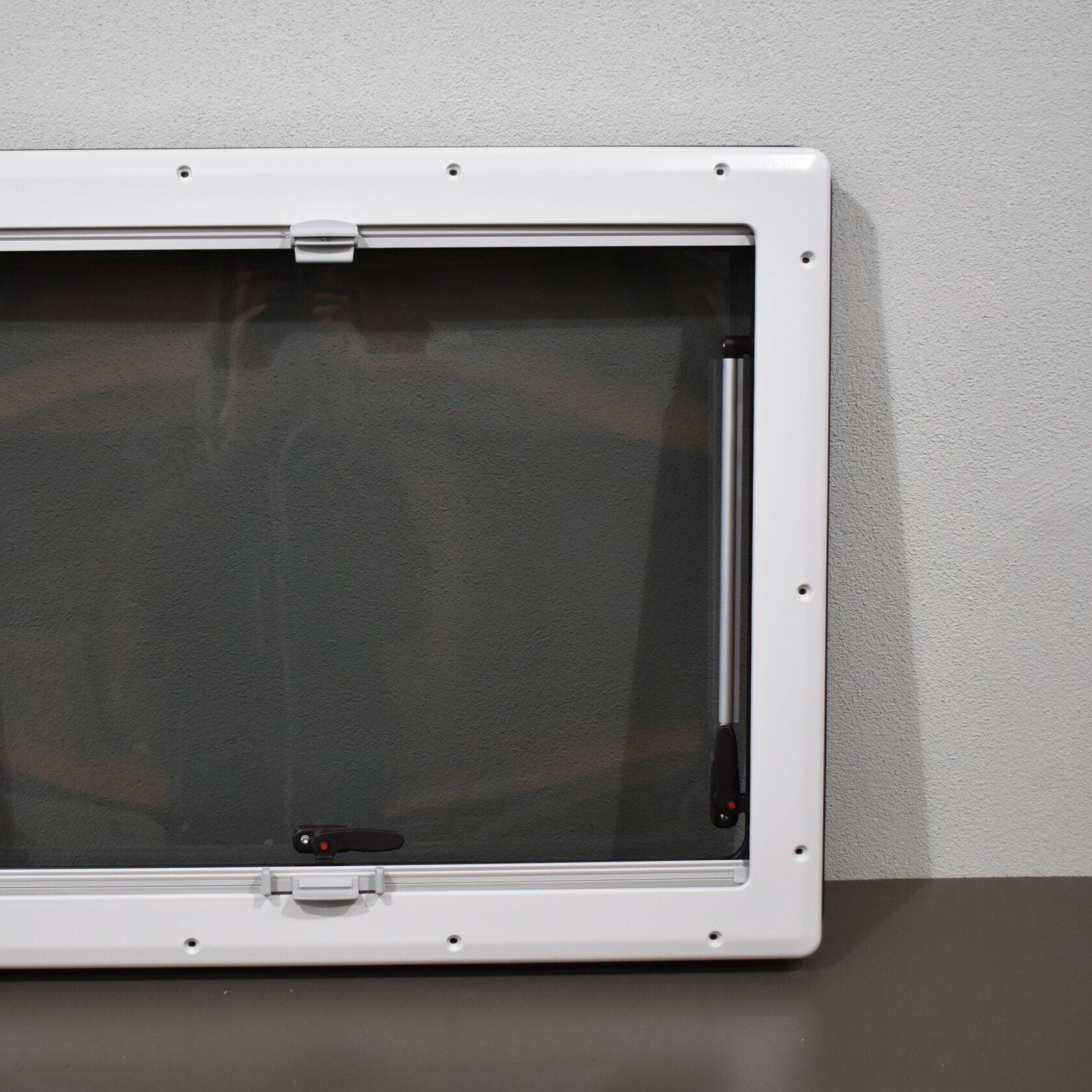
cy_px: 542
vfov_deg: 29.6
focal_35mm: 58
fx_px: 2070
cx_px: 327
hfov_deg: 29.3
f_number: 4.2
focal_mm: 30
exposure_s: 1/250
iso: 800
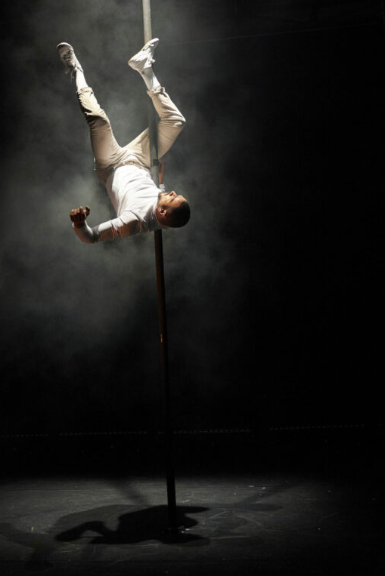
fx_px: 766
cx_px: 145
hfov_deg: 28.1
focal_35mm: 48
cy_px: 193
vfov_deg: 40.7
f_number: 2.8
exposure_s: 1/400
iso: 3200
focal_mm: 35.6
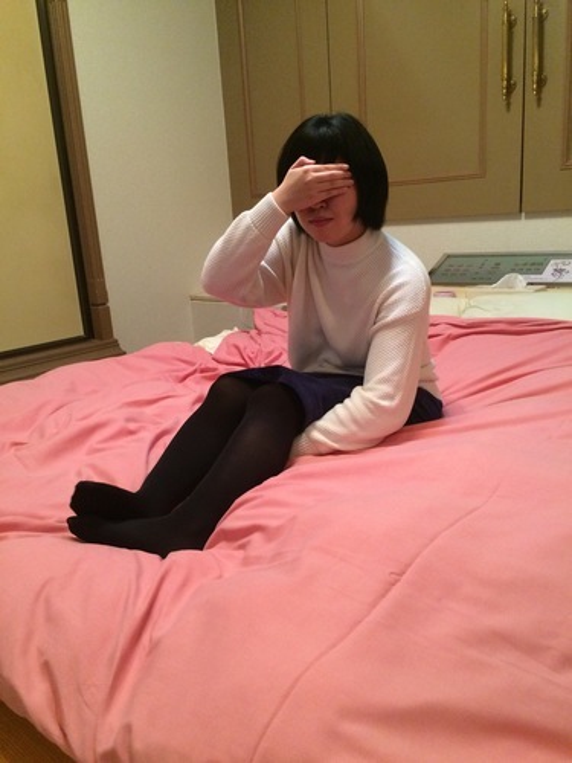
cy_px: 382
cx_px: 286
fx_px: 639
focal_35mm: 29
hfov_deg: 48.2
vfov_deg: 61.7
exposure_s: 1/24
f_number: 2.2
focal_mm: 4.15
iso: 320
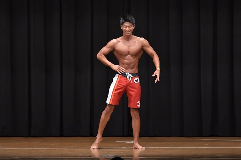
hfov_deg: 9.5
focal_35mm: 217
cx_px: 120
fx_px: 1452
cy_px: 80
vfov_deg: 6.3
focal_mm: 145
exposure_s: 1/400
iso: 6400
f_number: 5.6
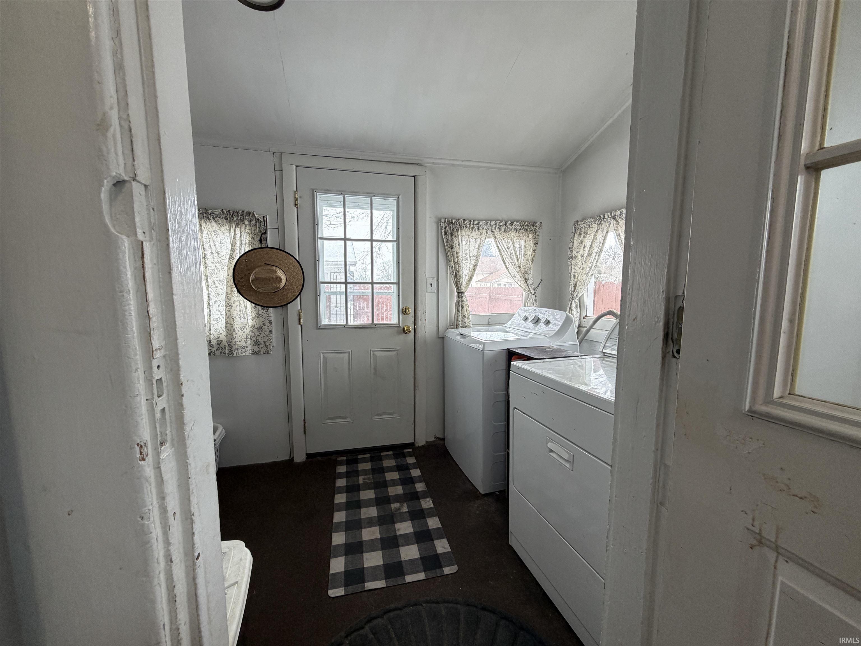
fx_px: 348
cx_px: 430
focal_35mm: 14
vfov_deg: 85.7
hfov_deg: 102.1
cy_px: 323
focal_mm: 2.22
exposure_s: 1/120
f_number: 2.2
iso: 160
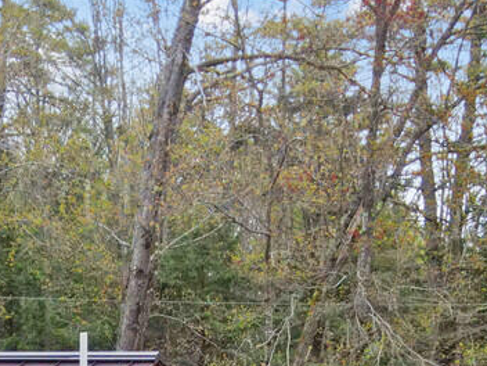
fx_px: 1533
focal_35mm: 109
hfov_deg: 17.7
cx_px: 39
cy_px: 627
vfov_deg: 12.6
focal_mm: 4.5
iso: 200
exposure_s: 1/160
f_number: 2.8
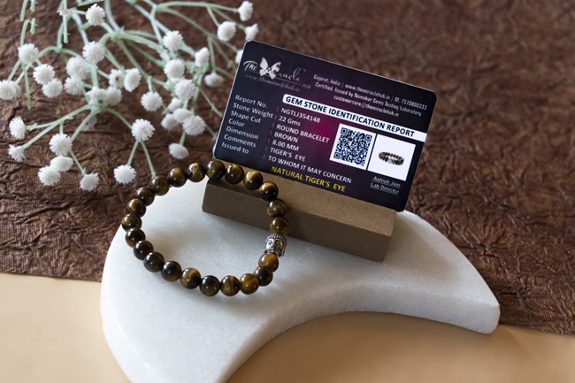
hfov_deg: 28.9
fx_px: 1118
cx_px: 288
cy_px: 192
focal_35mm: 70
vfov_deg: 19.4
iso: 1600
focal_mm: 70
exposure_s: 1/100
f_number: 8
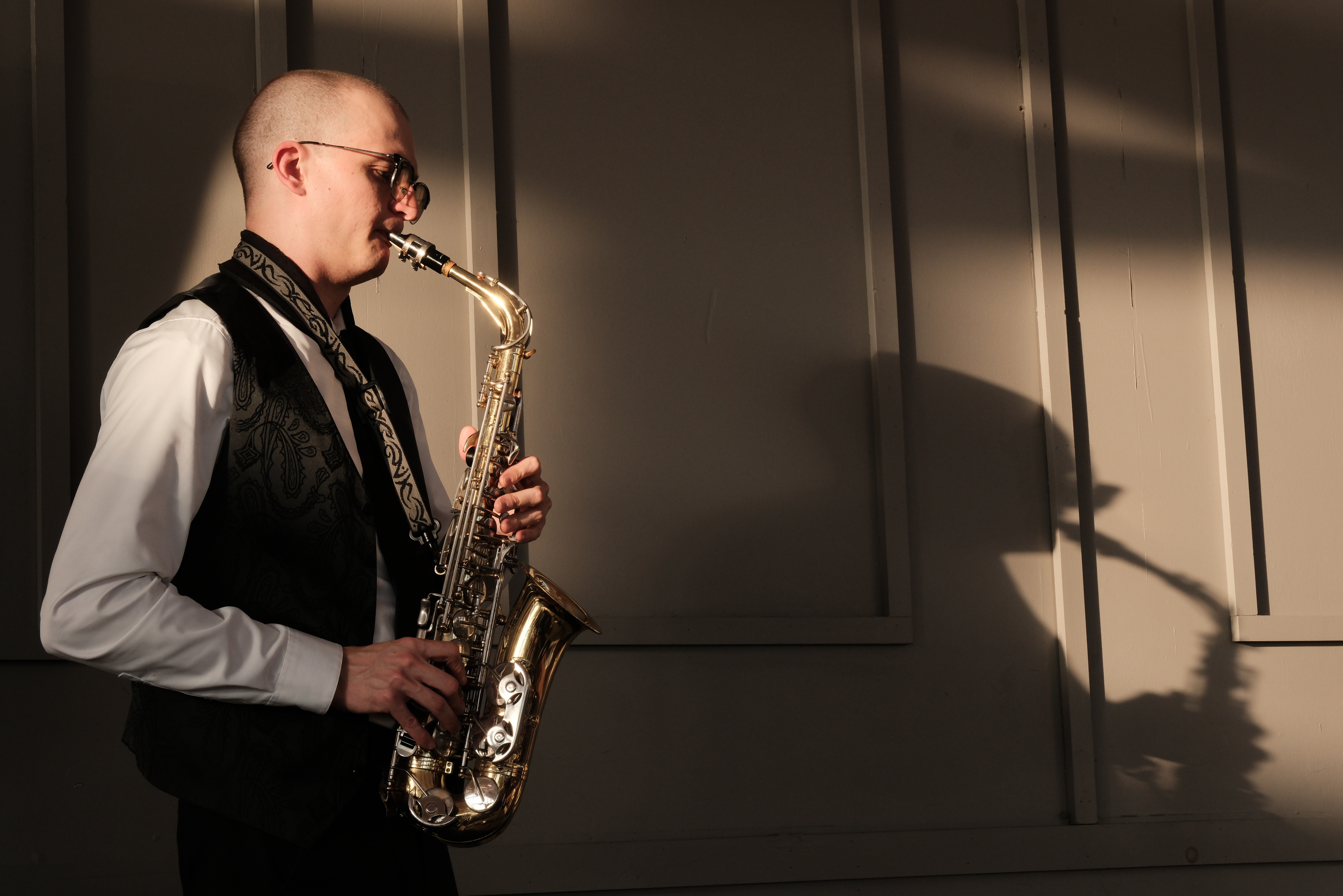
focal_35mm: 80
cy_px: 448
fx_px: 2984
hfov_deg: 25.4
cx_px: 672
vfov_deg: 17.1
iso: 800
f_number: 11
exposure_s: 1/180
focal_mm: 53.3
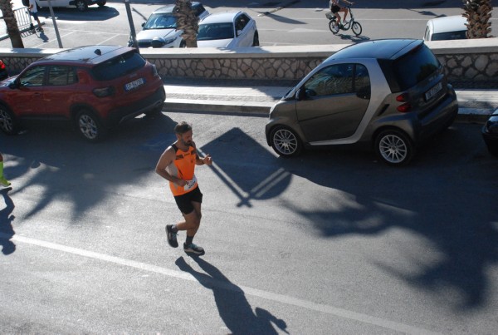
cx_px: 249
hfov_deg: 35.0
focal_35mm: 57
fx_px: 790
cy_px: 168
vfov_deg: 23.9
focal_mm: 38
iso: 1000
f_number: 8
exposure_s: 1/2000
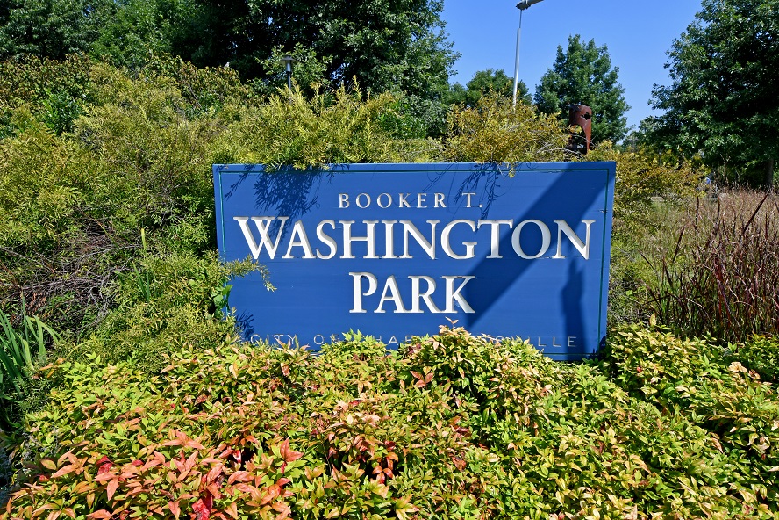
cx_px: 390
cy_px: 260
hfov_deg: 78.6
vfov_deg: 57.2
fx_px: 476
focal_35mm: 22
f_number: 13
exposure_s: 1/250
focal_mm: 15
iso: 200
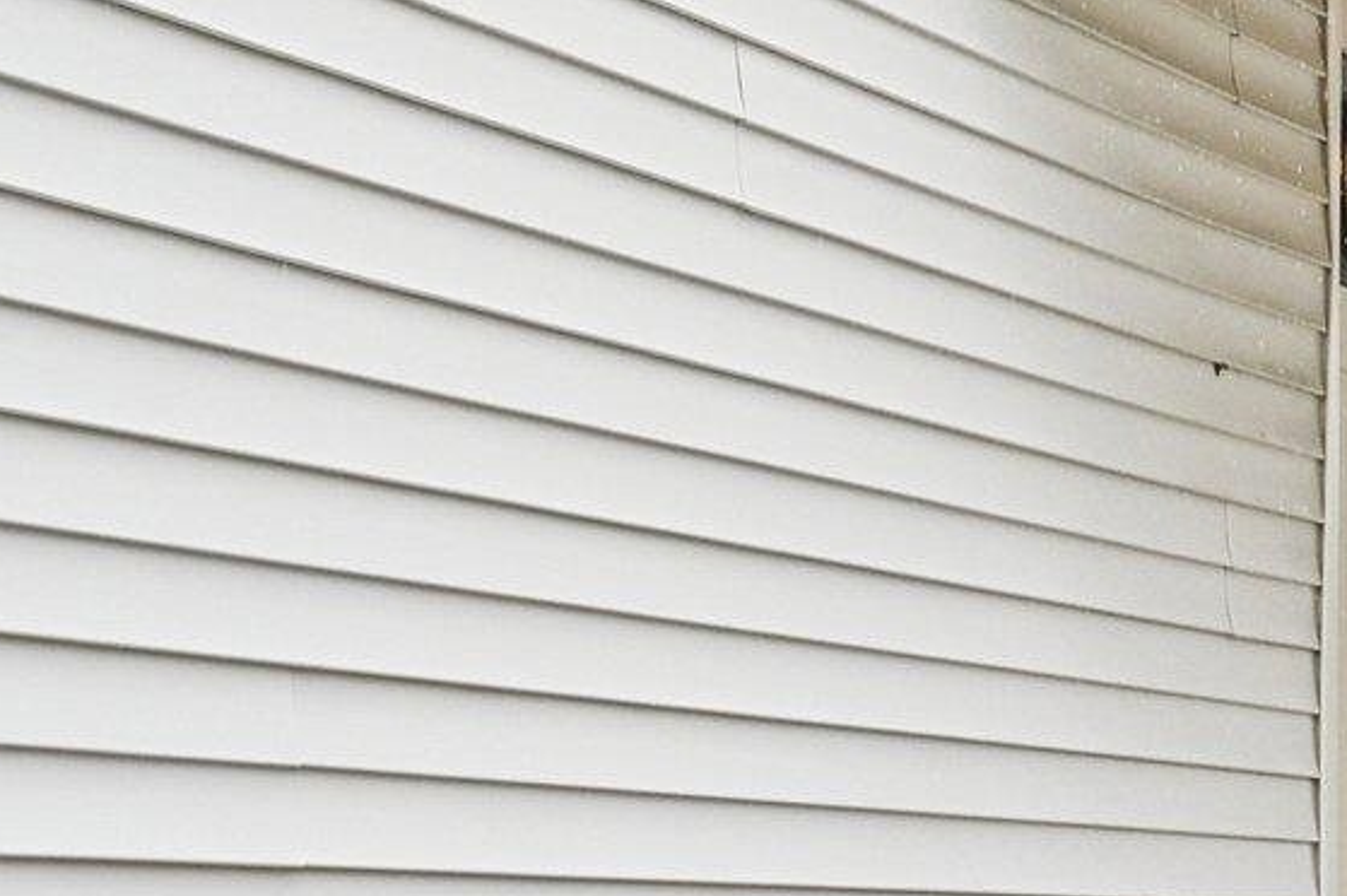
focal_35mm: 110
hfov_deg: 17.8
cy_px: 370
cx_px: 1542
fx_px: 4113
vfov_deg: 12.4
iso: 400
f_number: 8
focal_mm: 30
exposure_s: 1/640
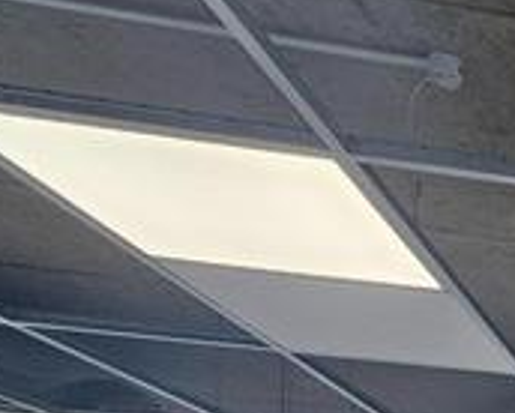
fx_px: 900
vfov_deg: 20.0
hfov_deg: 19.0
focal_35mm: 59
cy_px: 712
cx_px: 1033
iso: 64
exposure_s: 1/50
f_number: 2.2
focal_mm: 2.2
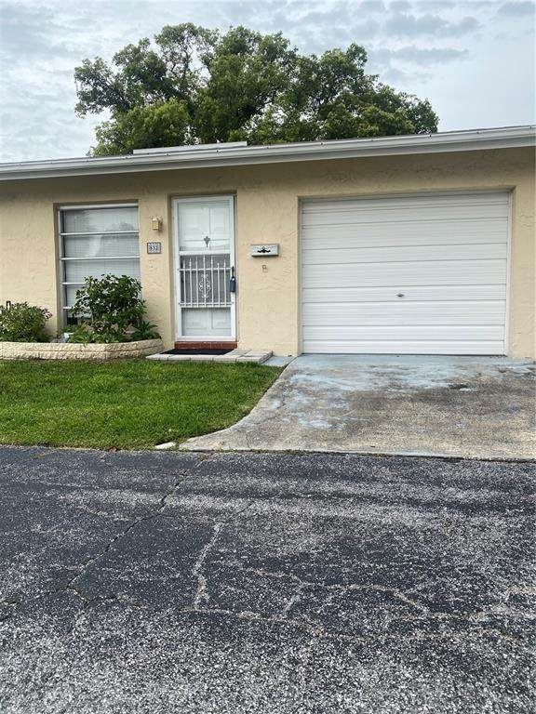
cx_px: 268
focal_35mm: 26
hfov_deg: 53.1
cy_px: 357
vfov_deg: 67.3
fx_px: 537
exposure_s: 1/1447
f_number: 1.8
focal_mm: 4.25
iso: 32
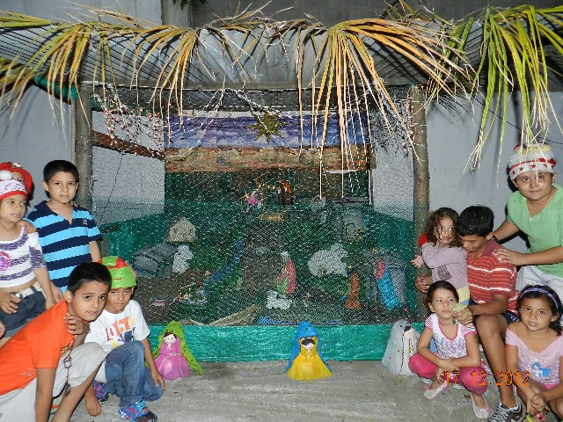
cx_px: 282
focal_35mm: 23
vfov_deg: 58.9
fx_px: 374
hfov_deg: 73.9
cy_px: 211
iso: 200
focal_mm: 4
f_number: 3.4
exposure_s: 1/30
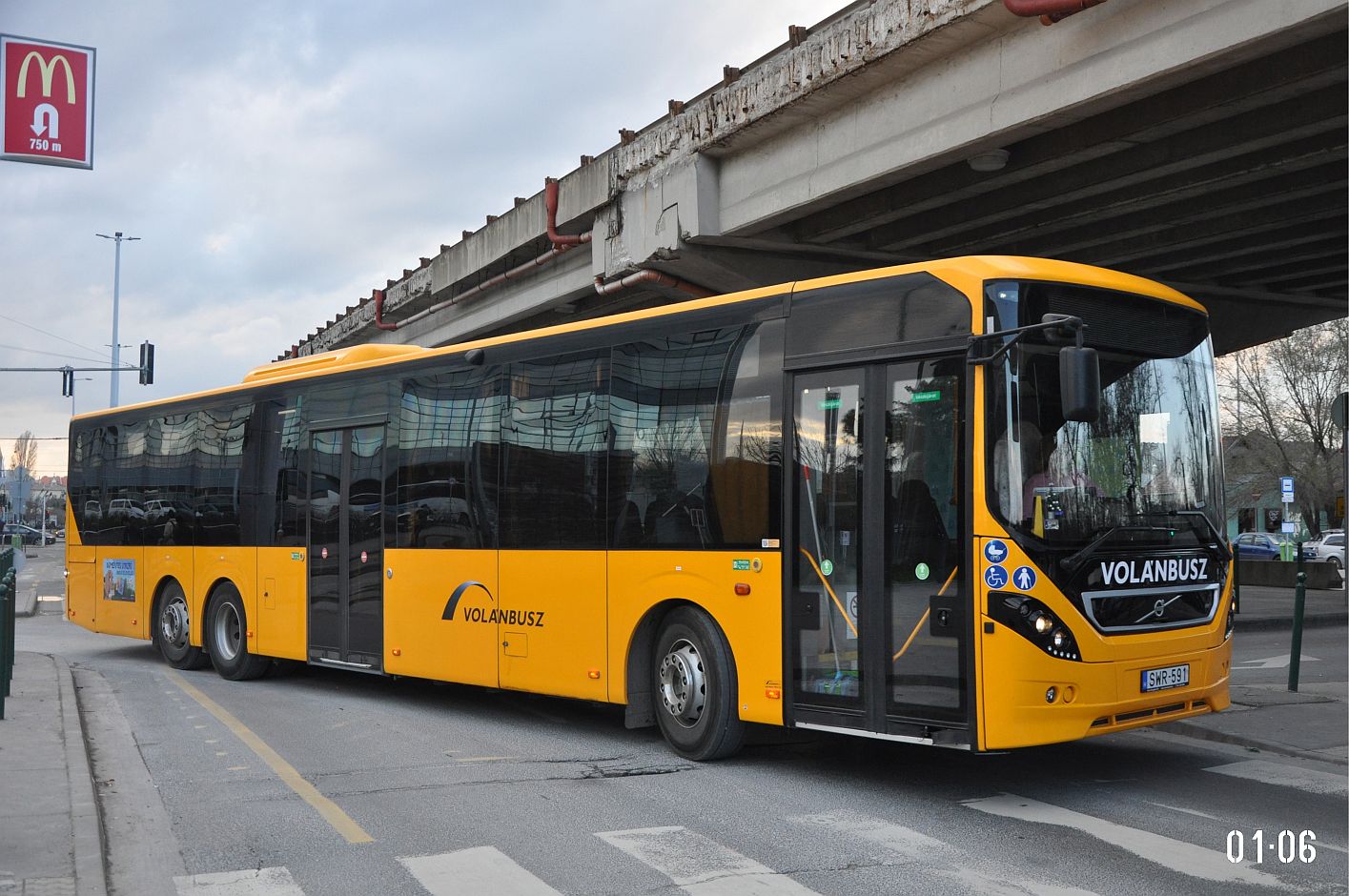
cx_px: 674
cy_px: 448
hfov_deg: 51.3
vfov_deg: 35.4
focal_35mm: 38
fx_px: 1404
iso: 800
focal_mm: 25
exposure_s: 1/500
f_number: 4
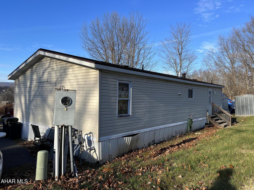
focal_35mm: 26
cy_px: 95
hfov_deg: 67.3
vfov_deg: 53.1
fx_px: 191
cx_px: 127
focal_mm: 5.7
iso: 50
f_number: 1.5
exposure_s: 1/2252
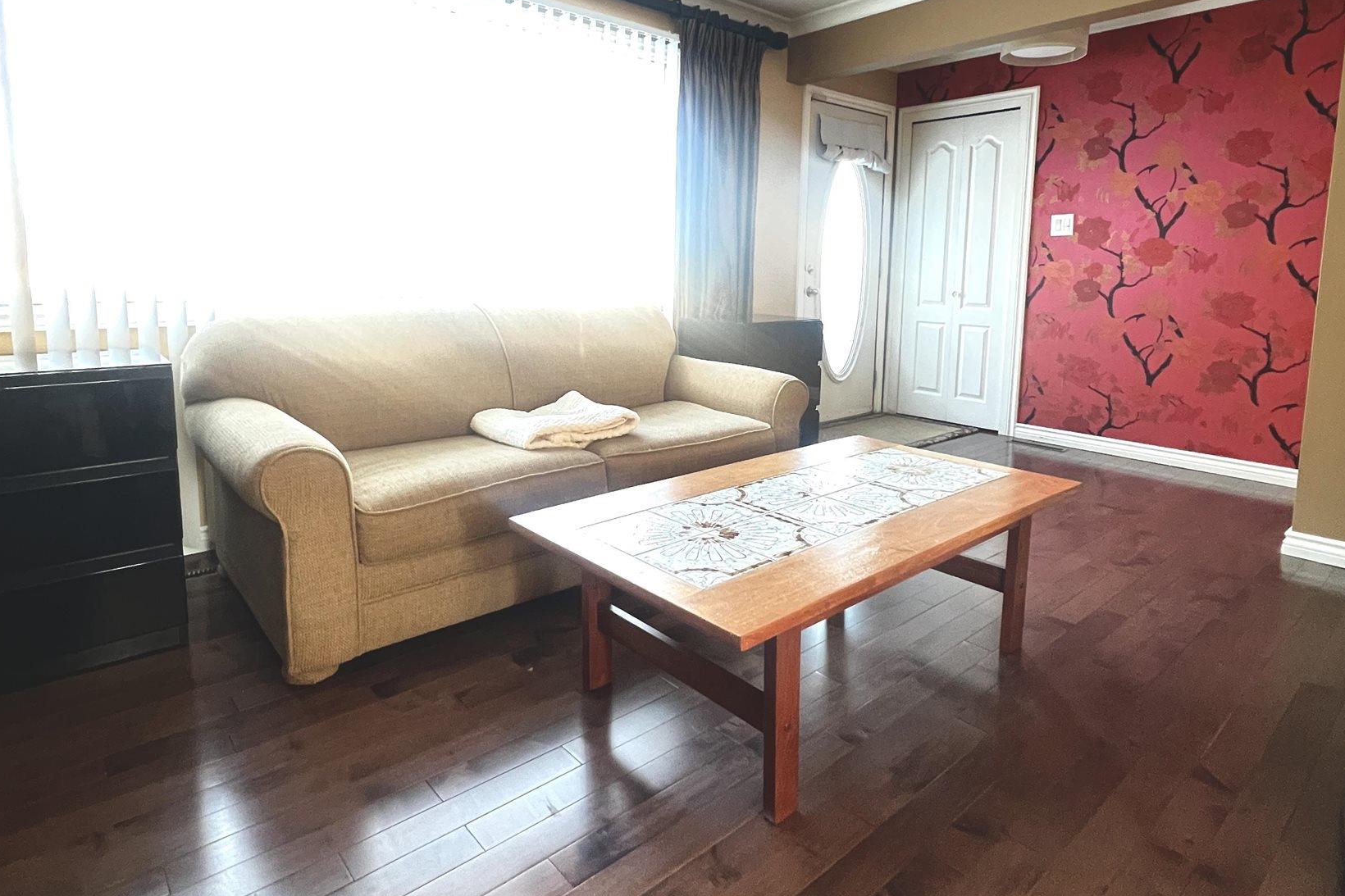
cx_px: 660
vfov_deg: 64.0
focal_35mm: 19
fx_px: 710
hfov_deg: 86.9
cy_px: 360
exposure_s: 1/60
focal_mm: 1.57
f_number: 1.8
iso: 500
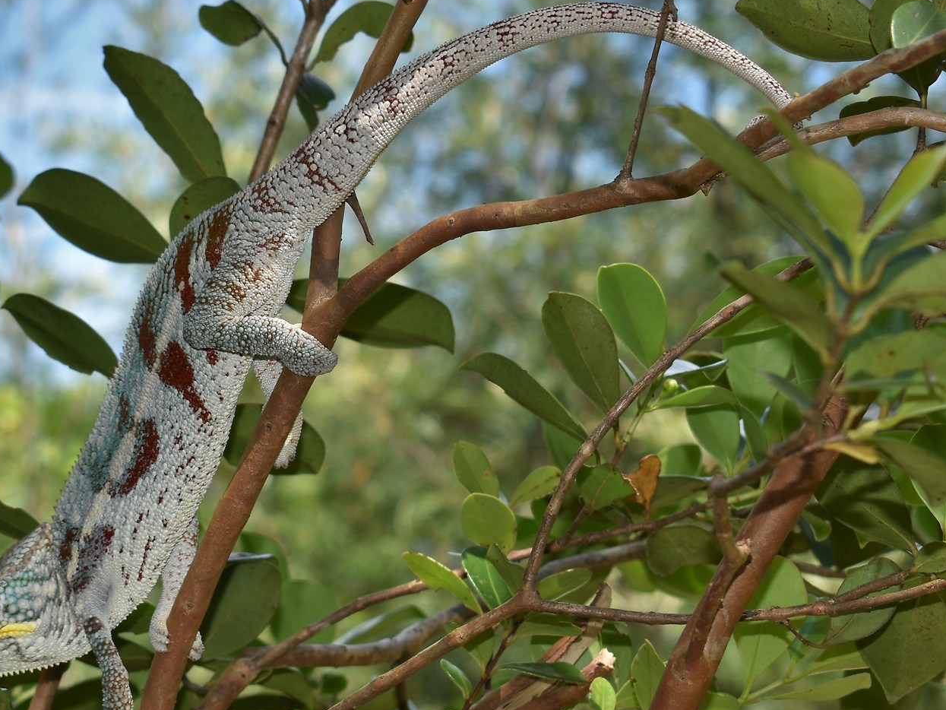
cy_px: 390
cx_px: 322
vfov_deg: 9.7
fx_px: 4180
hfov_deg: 12.9
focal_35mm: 153
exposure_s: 1/200
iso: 100
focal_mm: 55
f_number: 7.1
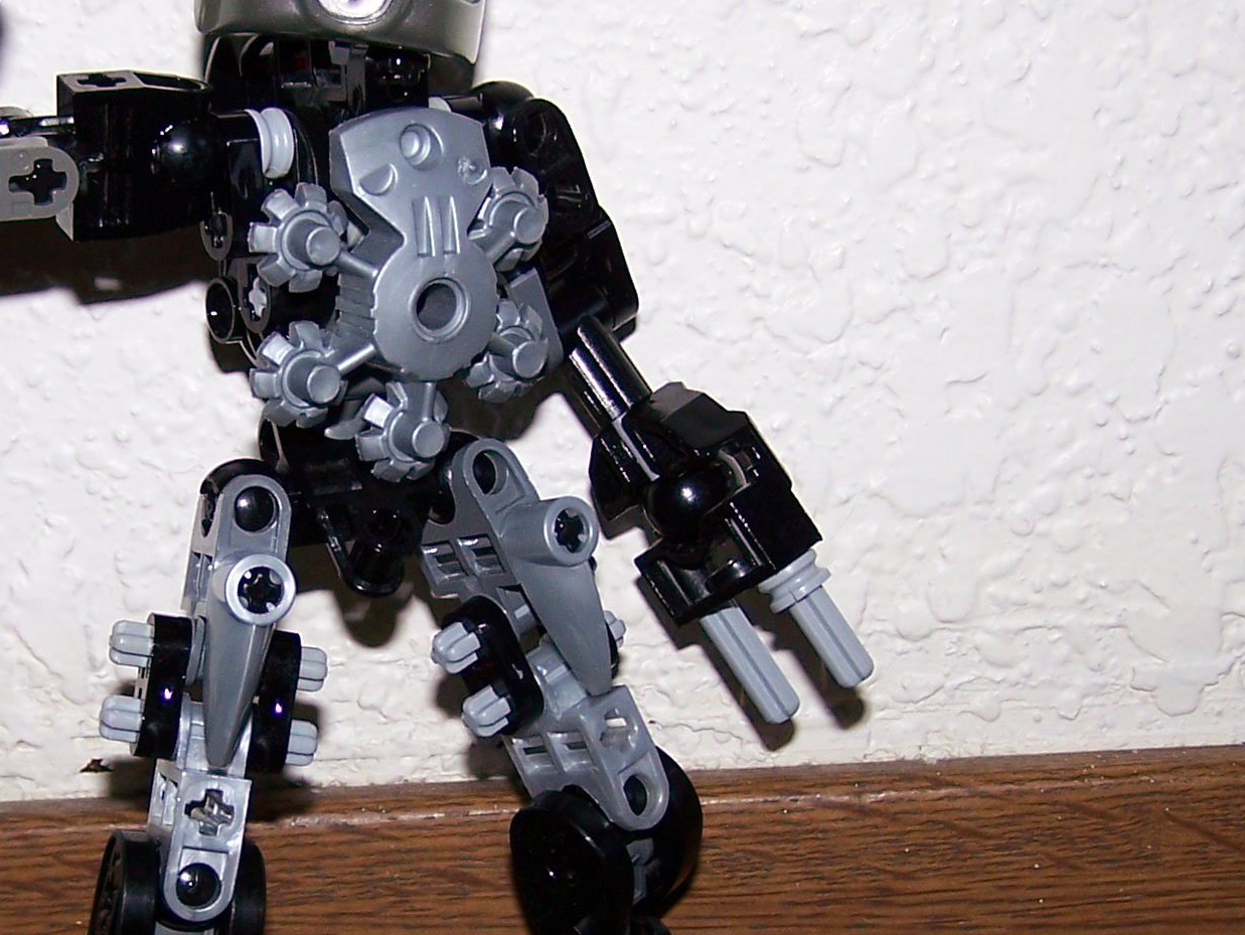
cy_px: 637
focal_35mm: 87
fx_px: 3131
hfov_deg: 22.3
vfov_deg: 16.9
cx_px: 316
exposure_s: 1/60
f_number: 2.8
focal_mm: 6.3
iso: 80
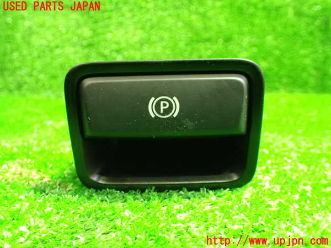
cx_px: 166
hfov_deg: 60.0
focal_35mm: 30
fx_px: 287
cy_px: 124
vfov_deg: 46.8
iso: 1600
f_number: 2.3
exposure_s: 1/30
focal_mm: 5.4
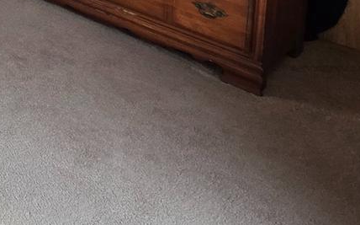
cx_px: -195
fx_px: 647
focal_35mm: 66
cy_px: -216
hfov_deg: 23.8
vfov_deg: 15.8
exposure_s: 1/120
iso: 200
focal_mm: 2.2
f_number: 1.9
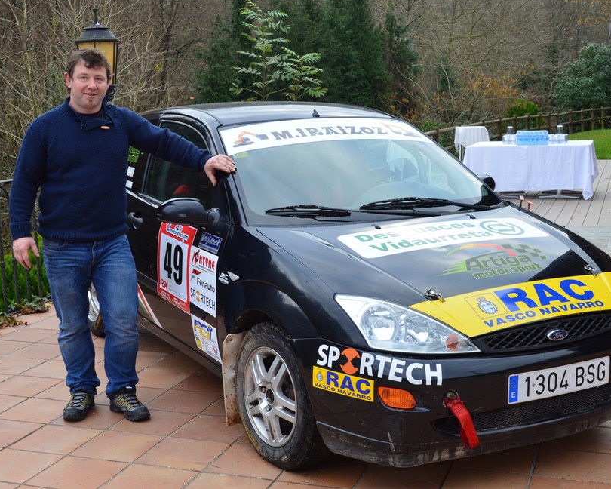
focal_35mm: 52
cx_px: 307
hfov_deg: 36.0
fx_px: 940
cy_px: 240
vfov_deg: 29.1
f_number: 10
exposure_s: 1/40
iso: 400
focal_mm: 30
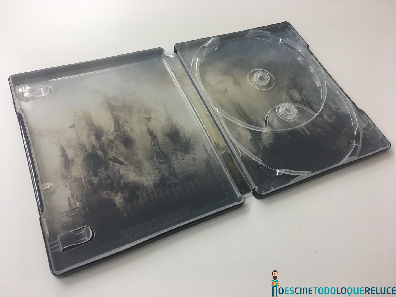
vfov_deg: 48.2
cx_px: 198
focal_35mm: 29
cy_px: 148
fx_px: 332
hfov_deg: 61.7
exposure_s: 1/17
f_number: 2.2
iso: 50
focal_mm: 4.15
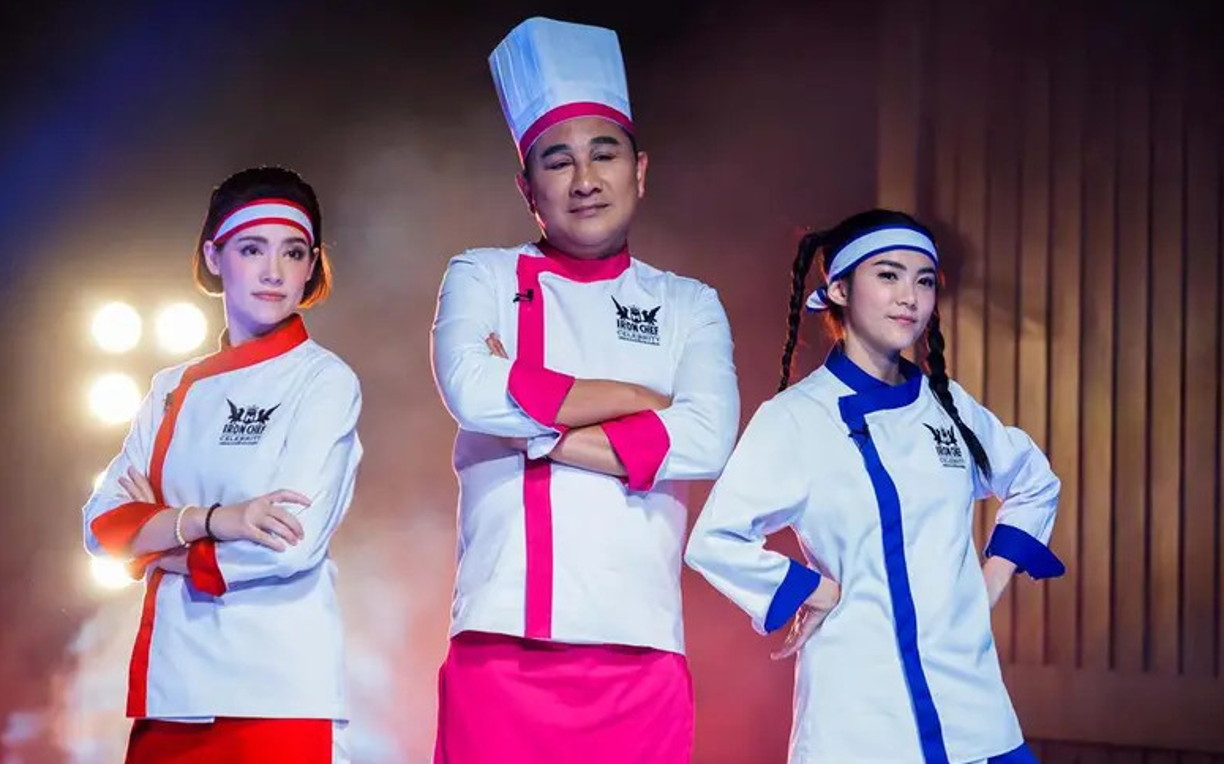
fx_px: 5470
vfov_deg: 8.0
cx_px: 613
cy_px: 370
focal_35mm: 164
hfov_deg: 12.8
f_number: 2.8
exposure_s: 1/80
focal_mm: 160
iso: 400
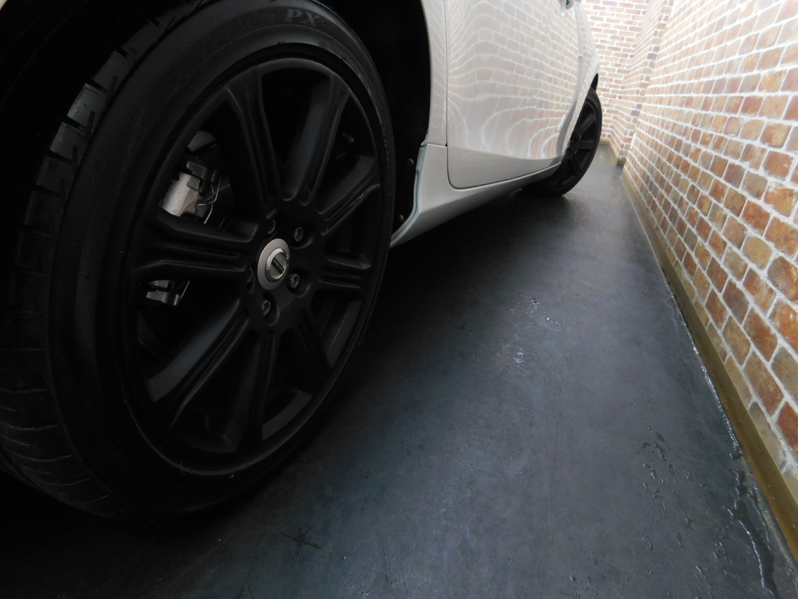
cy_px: 300
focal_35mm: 23
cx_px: 399
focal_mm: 4
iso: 400
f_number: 3
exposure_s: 1/15
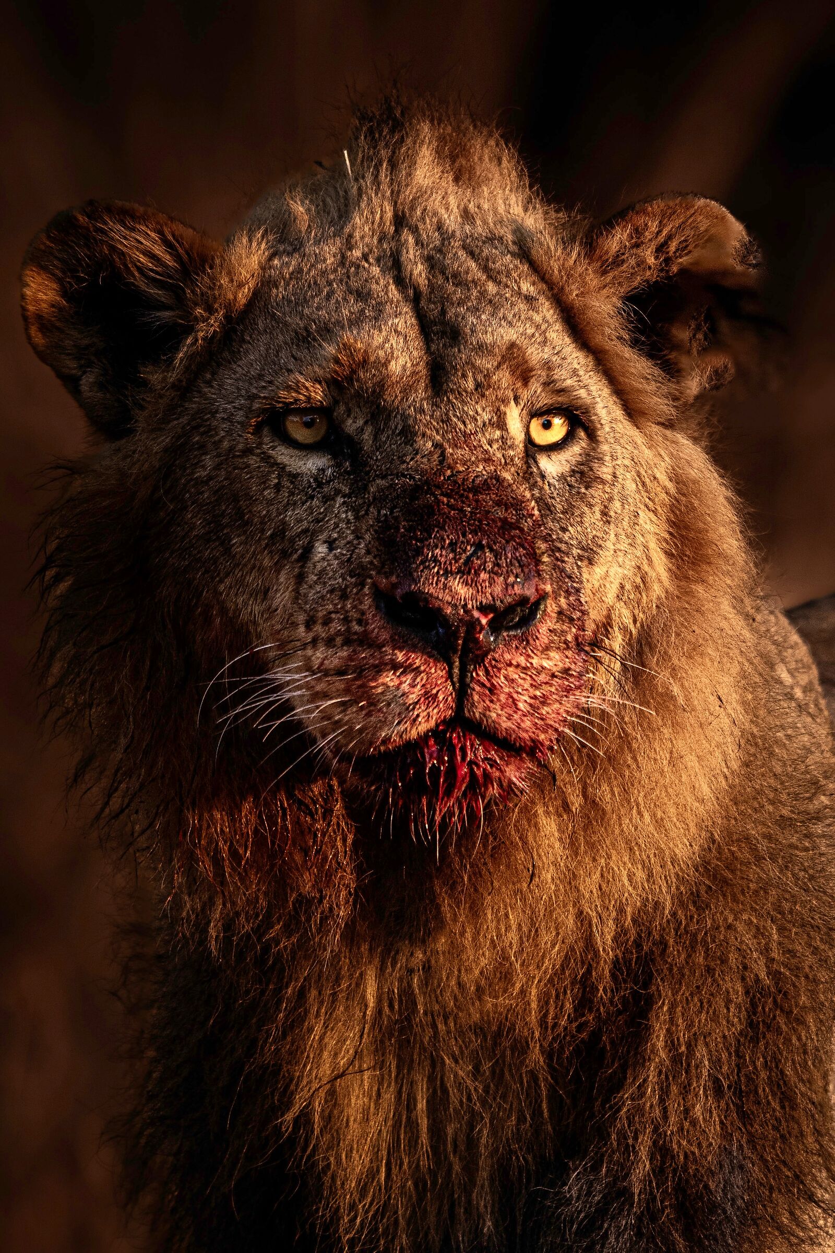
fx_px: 13916
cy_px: 626
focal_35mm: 400
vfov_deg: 5.2
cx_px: 418
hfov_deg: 3.4
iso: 400
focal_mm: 400
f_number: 2.8
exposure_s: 1/1600
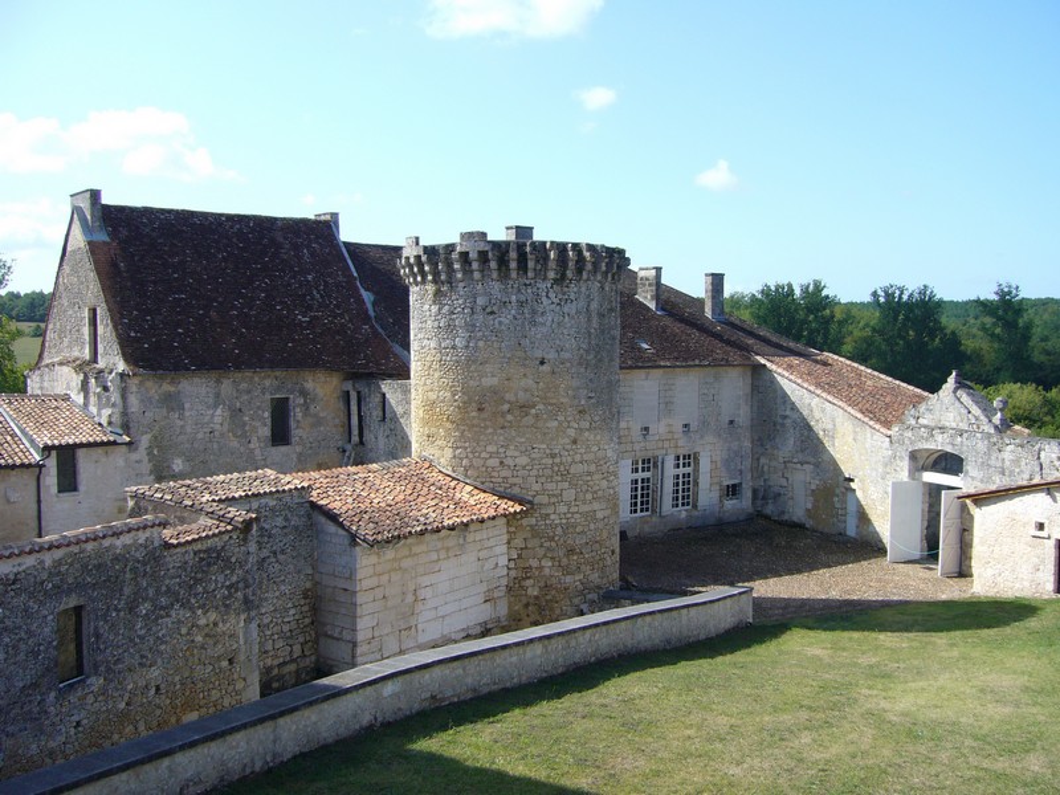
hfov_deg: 52.6
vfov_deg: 40.7
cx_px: 530
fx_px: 1072
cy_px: 398
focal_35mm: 35
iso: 100
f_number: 5.6
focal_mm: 5.8
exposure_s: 1/320
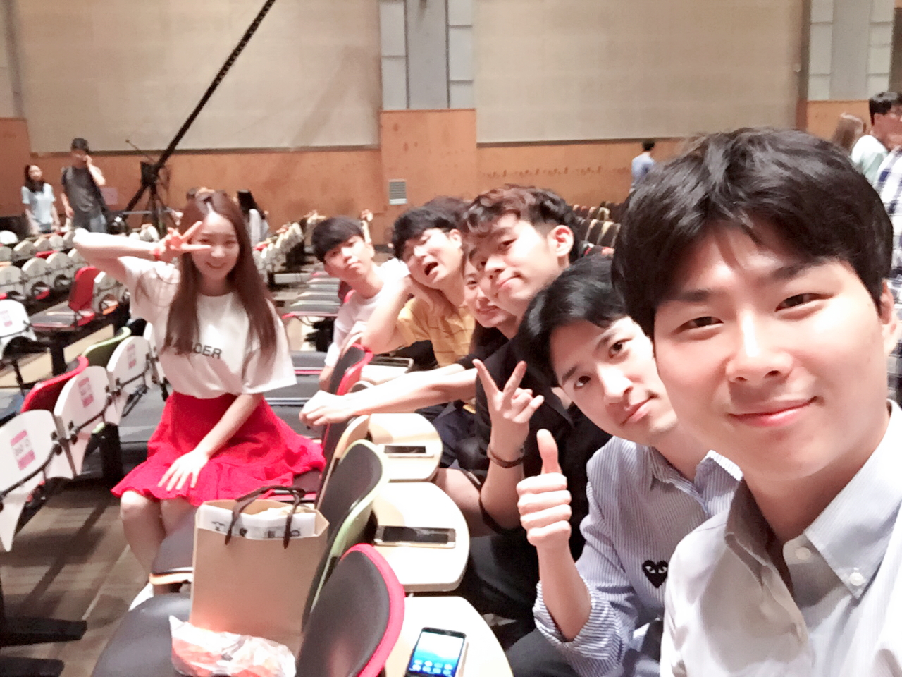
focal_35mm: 31
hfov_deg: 58.4
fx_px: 808
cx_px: 451
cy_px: 338
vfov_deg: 45.4
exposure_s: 1/30
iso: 320
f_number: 2.2
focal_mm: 2.65
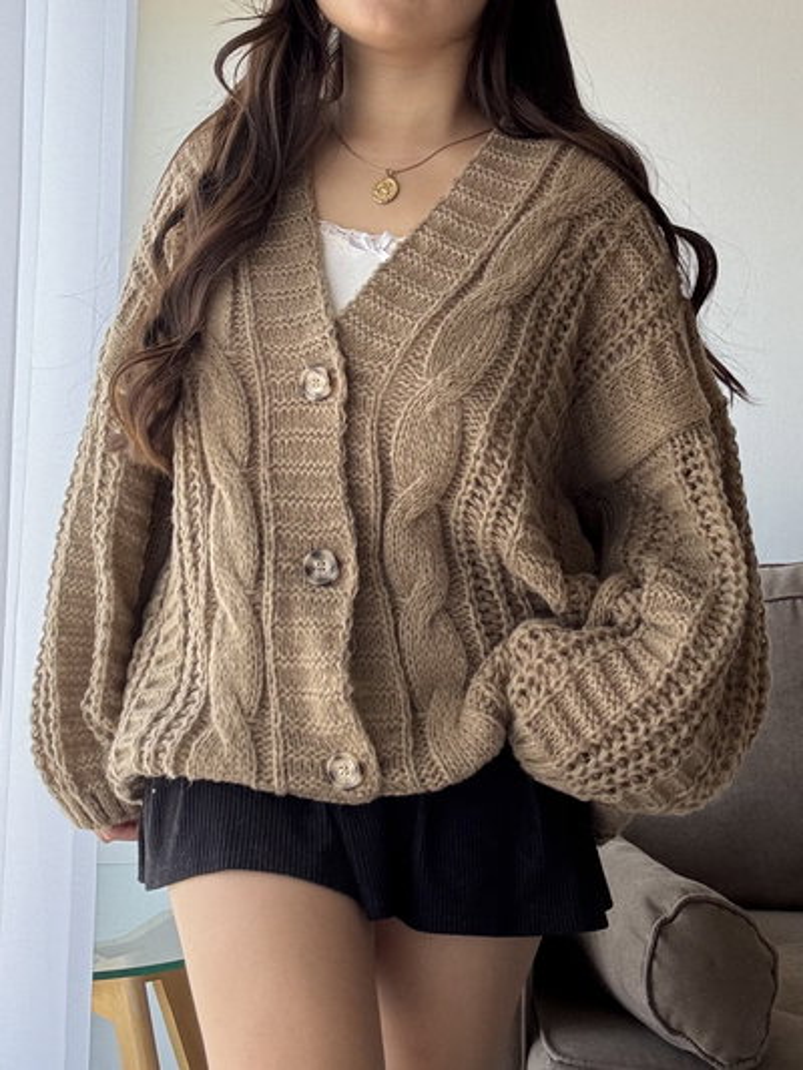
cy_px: 535
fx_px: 928
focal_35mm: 30
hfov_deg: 46.8
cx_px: 402
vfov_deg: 60.0
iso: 25
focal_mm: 2.69
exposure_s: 1/122
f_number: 1.9
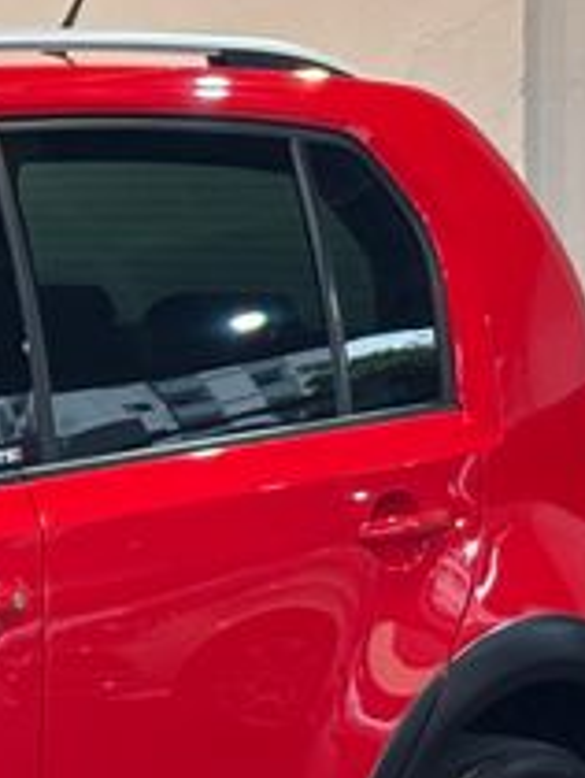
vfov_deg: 8.4
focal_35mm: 236
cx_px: -635
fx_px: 5307
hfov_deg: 6.1
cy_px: 552
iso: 25
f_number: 1.6
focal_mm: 5.96
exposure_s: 1/60
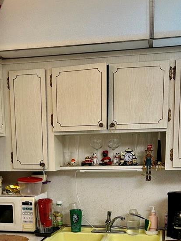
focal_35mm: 57
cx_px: 63
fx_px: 397
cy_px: 222
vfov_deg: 32.0
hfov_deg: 25.6
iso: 80
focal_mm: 5.7
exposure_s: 1/60
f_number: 1.5
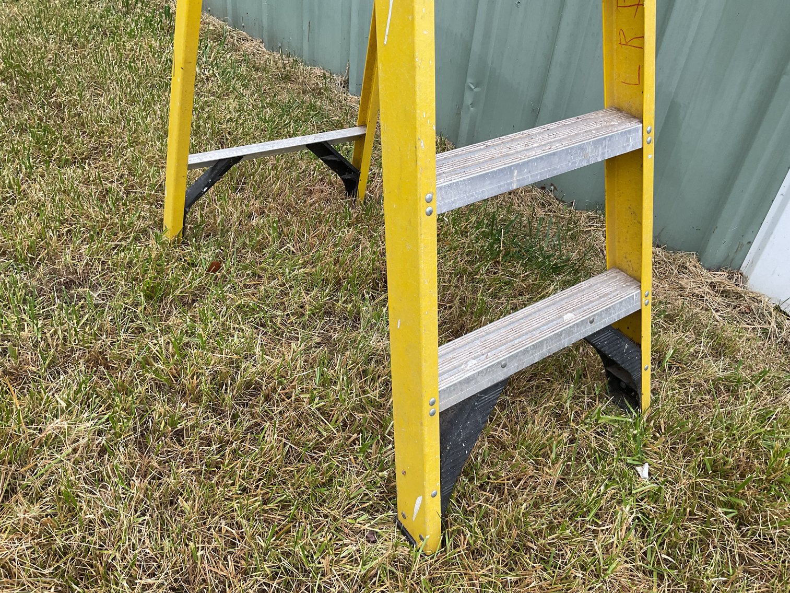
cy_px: 296
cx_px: 395
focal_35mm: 29
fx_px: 662
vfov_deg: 48.2
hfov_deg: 61.7
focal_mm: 3
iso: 25
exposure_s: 1/120
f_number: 1.8
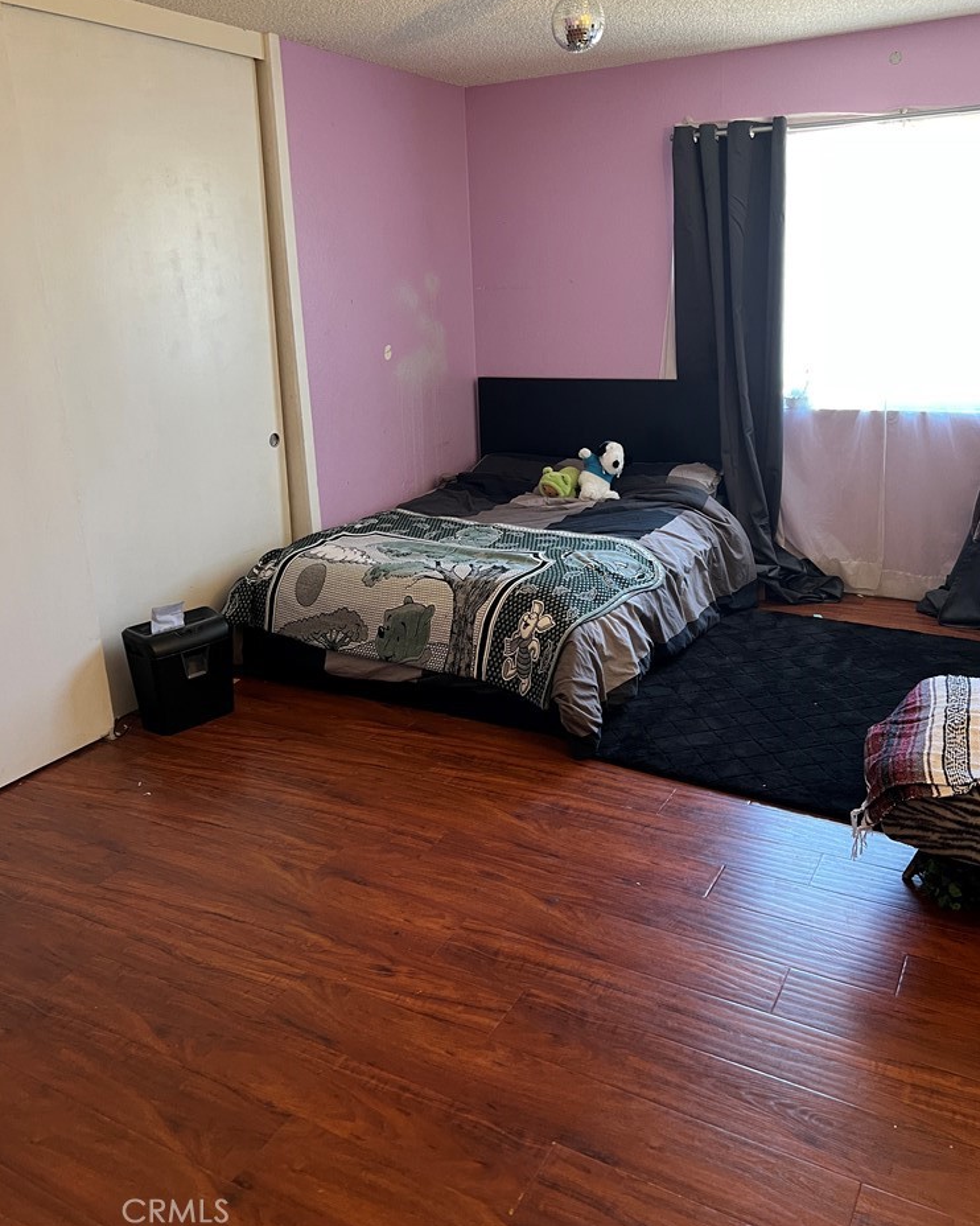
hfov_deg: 51.5
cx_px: 497
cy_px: 554
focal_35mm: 28
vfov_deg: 62.1
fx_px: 1015
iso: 200
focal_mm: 5.7
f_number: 1.5
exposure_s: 1/60
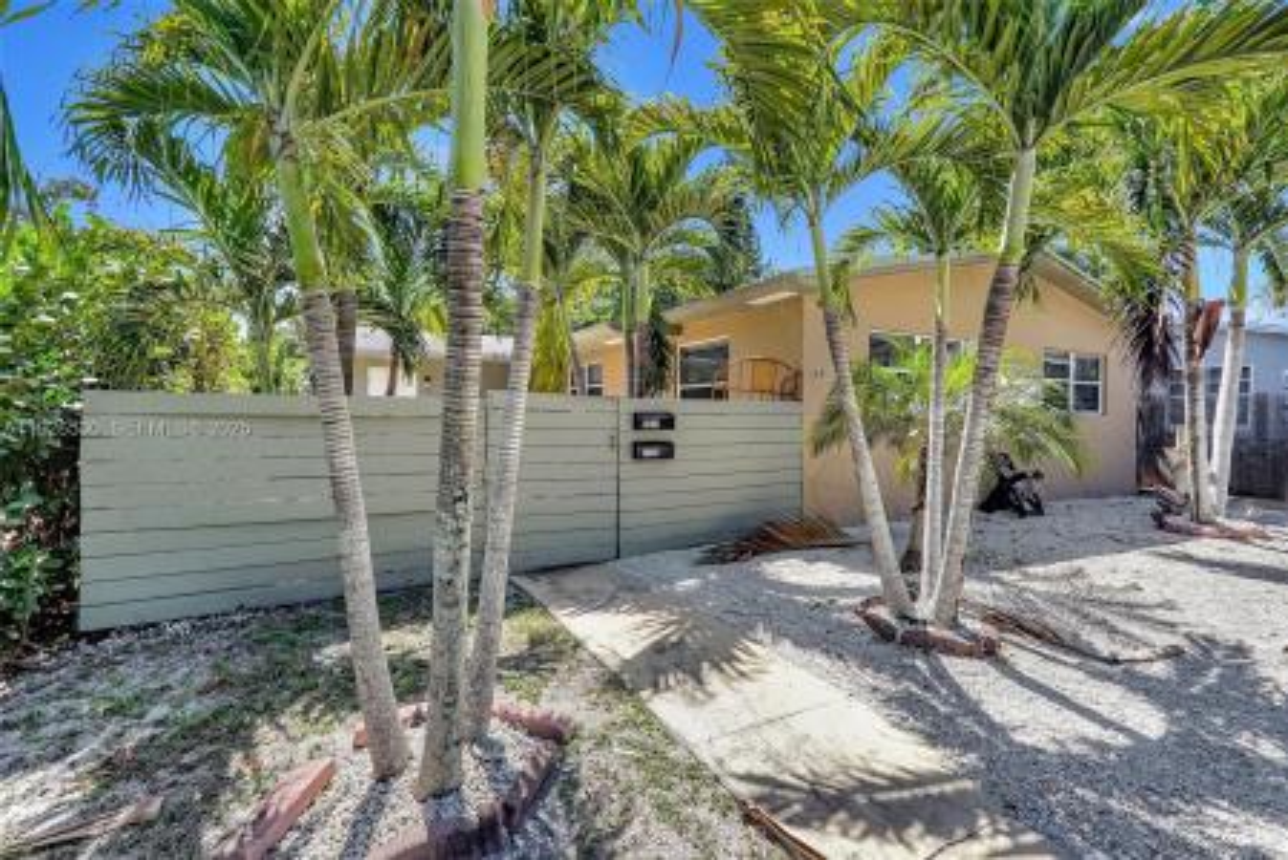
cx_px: 644
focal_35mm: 16
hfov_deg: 96.7
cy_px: 430
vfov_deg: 73.8
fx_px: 573
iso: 640
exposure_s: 1/400
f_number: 13
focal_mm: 16
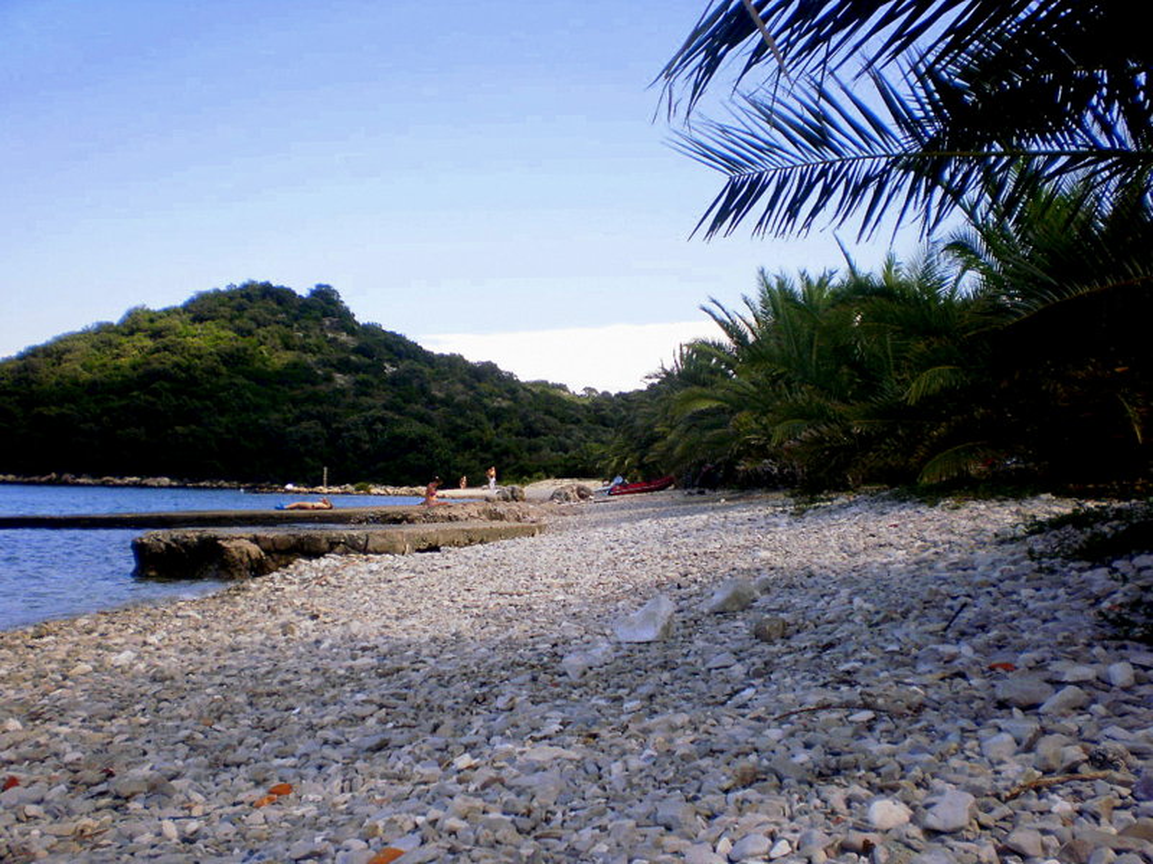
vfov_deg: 37.7
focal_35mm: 38
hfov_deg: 49.0
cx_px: 576
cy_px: 432
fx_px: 1266
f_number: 3.1
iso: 100
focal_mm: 6.3
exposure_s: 1/1000
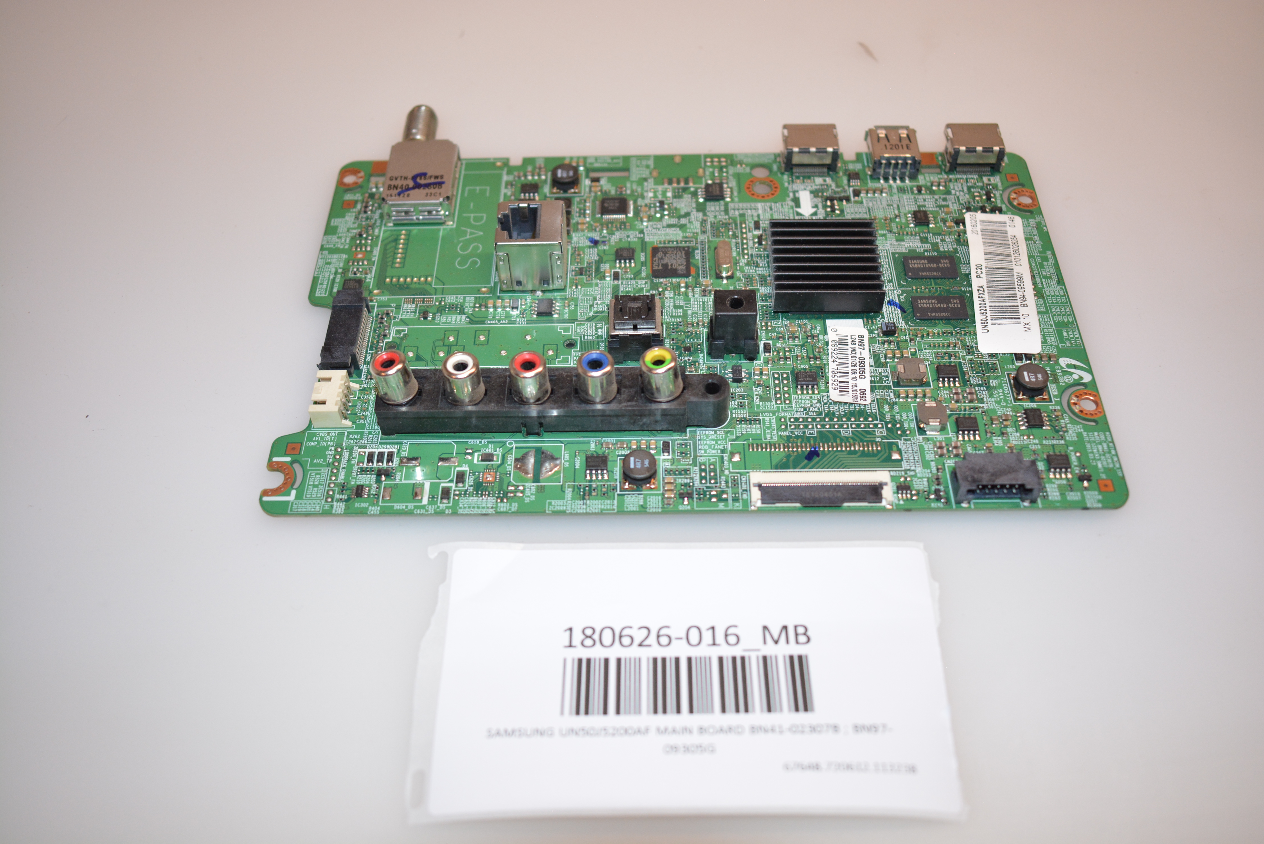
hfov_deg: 55.1
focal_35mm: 34
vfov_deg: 38.4
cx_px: 632
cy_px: 422
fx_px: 1212
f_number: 3.8
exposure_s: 1/200
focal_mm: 23
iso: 800
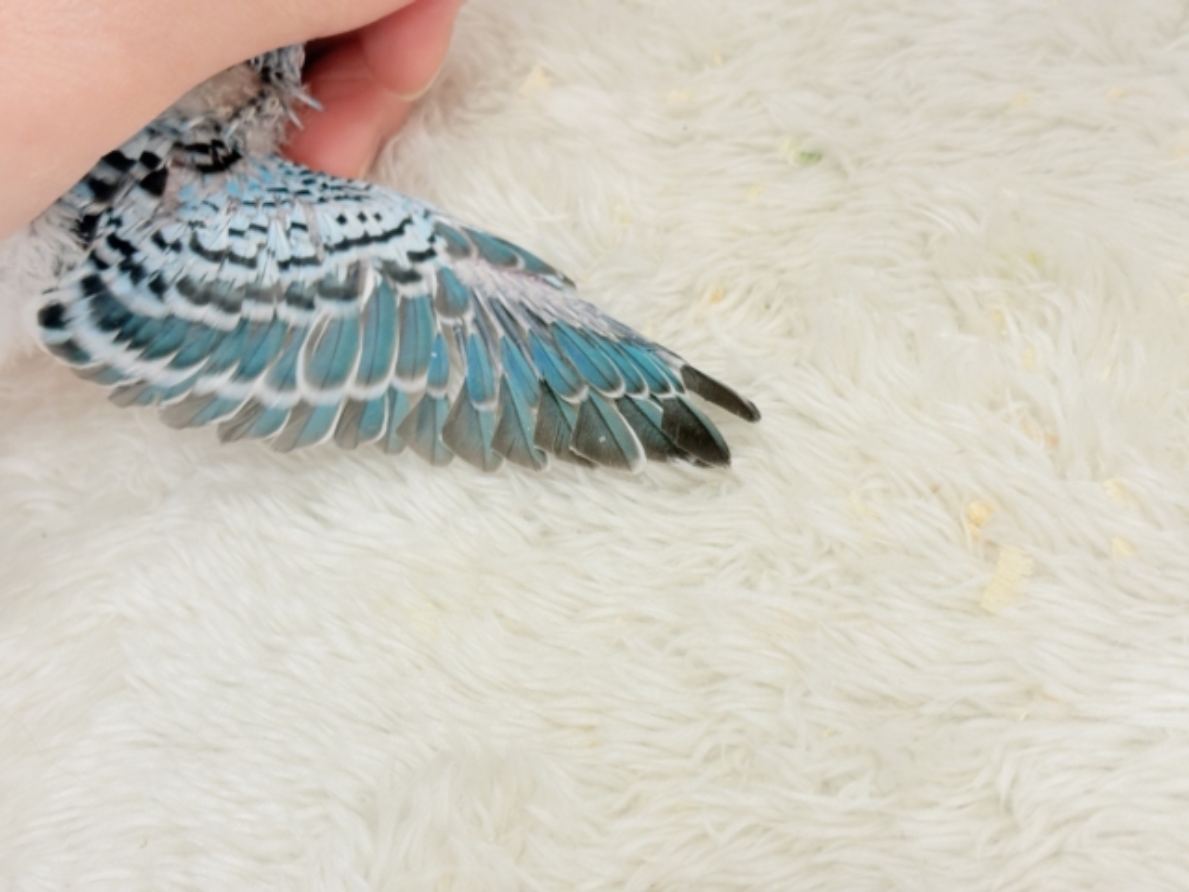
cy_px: 446
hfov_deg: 36.8
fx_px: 1786
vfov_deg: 28.0
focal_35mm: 52
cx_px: 594
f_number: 1.6
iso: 40
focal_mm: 5.96
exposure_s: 1/50
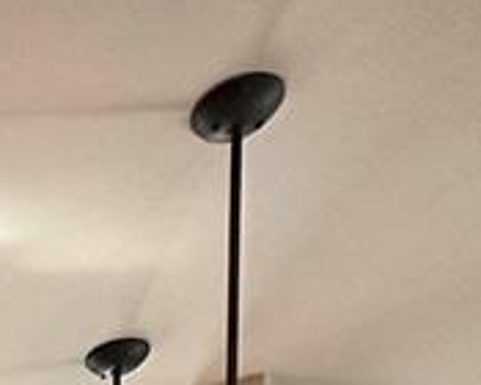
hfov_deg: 18.6
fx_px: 1139
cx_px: -385
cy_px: 1026
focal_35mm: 80
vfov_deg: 12.6
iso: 160
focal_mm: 2.22
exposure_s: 1/120
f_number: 2.2
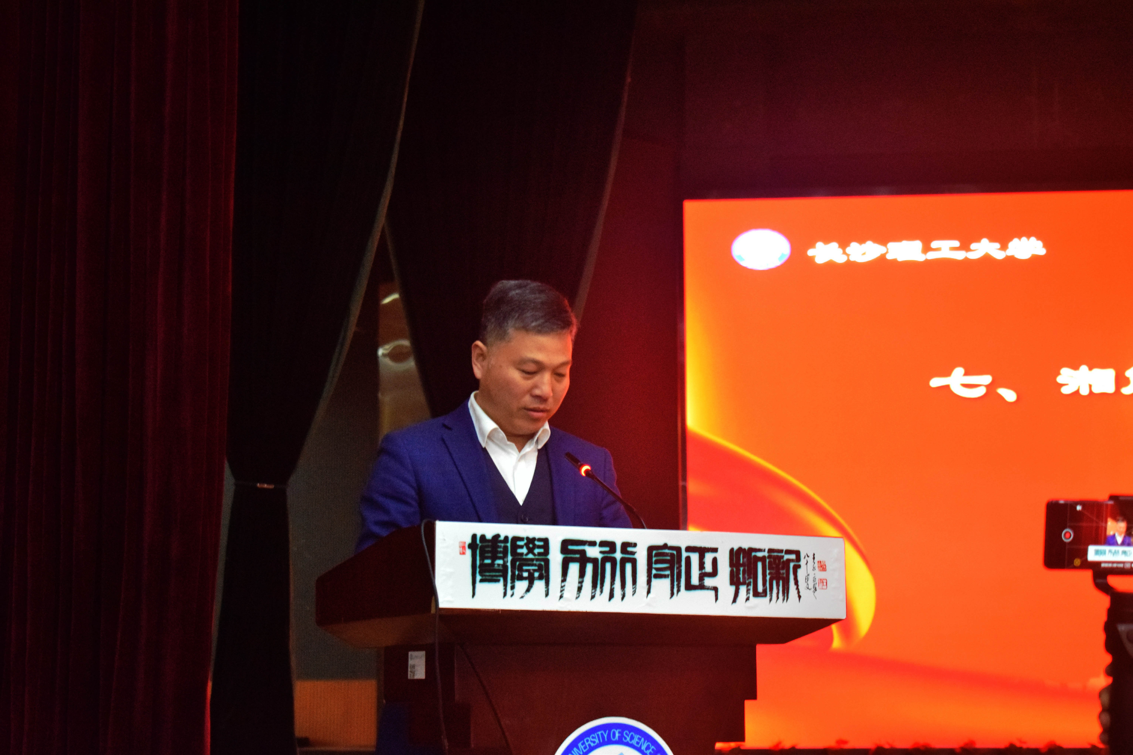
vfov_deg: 19.7
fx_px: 2171
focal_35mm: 69
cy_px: 378
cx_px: 566
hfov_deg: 29.2
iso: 6400
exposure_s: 1/40
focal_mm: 46
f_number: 5.3
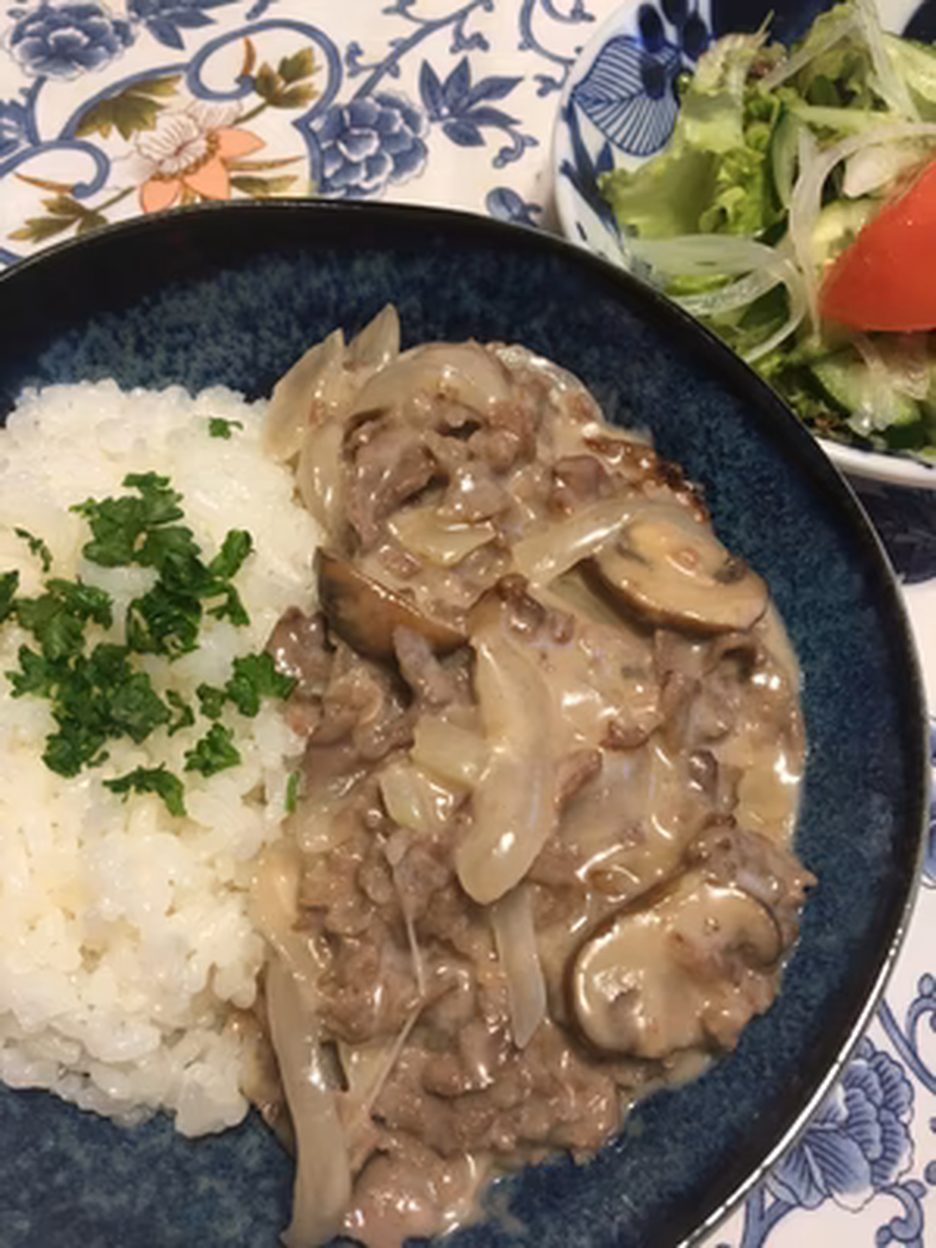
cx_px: 468
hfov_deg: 48.2
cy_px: 624
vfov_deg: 61.7
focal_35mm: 29
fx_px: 1046
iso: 100
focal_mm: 4.15
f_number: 2.2
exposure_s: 1/30
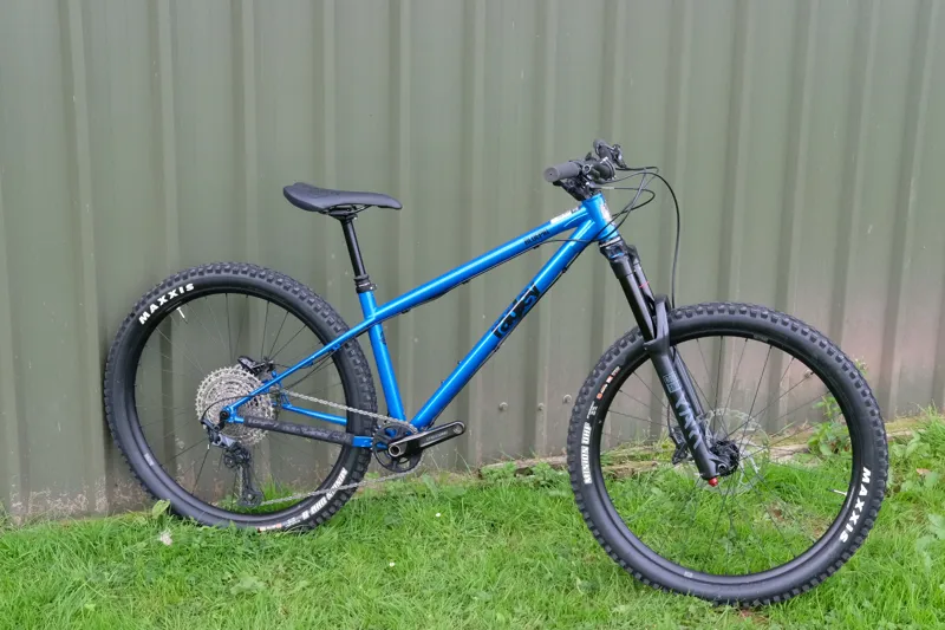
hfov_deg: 37.5
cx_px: 472
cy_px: 315
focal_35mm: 53
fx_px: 1391
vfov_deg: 25.5
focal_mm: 35
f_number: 16
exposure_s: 1/60
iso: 2000
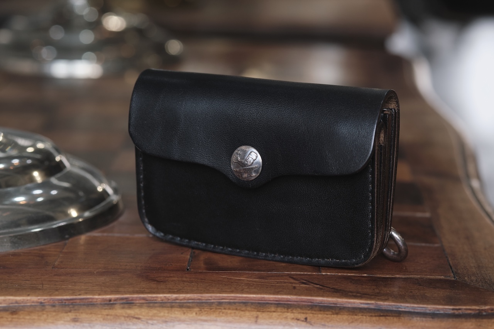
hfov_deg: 22.6
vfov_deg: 15.2
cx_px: 247
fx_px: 1235
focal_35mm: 90
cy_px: 164
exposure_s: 1/60
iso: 500
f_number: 4.5
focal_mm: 60
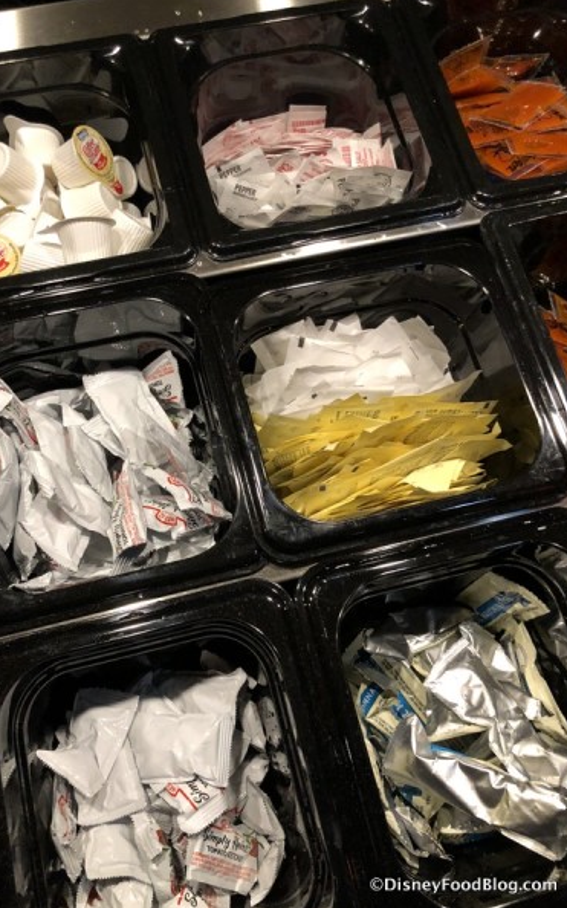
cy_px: 454
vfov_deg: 62.9
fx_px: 742
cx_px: 237
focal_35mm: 30
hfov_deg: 41.7
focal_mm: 3.99
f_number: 1.8
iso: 100
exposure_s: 1/15
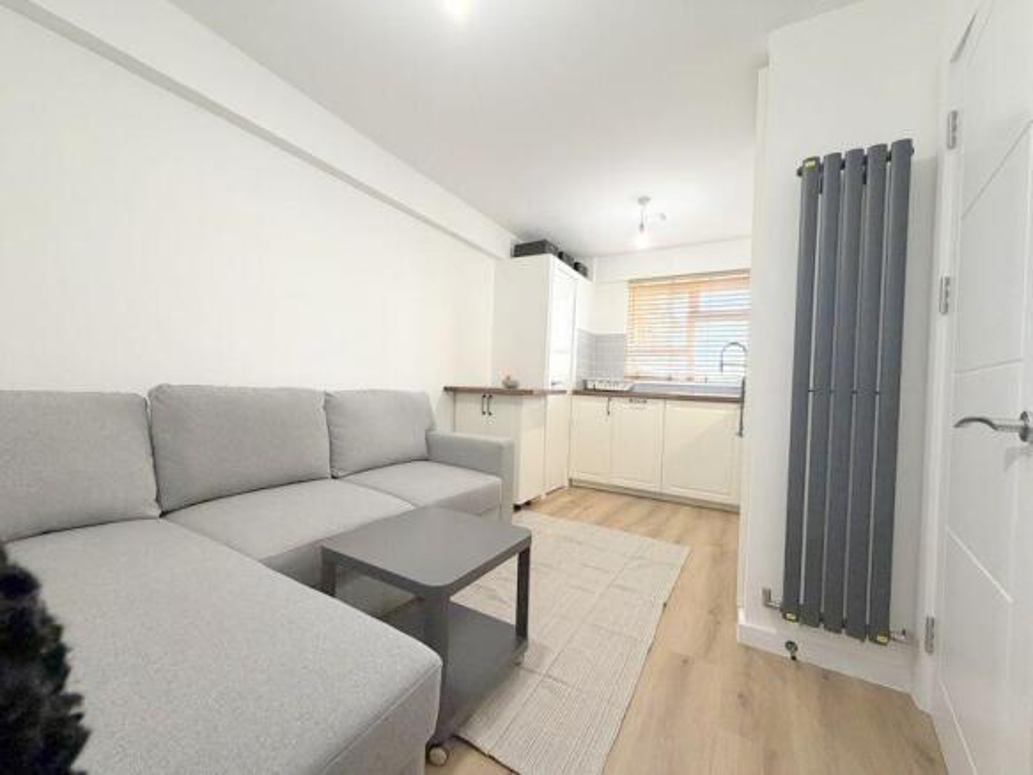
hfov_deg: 102.1
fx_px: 418
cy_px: 388
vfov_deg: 85.7
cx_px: 516
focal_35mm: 14
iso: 200
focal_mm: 2.22
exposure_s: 1/50
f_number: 2.2
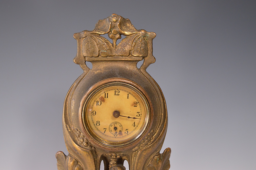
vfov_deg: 22.6
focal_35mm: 60
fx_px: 426
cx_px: 128
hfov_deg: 33.4
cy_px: 85
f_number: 5
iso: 640
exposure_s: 1/60
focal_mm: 40
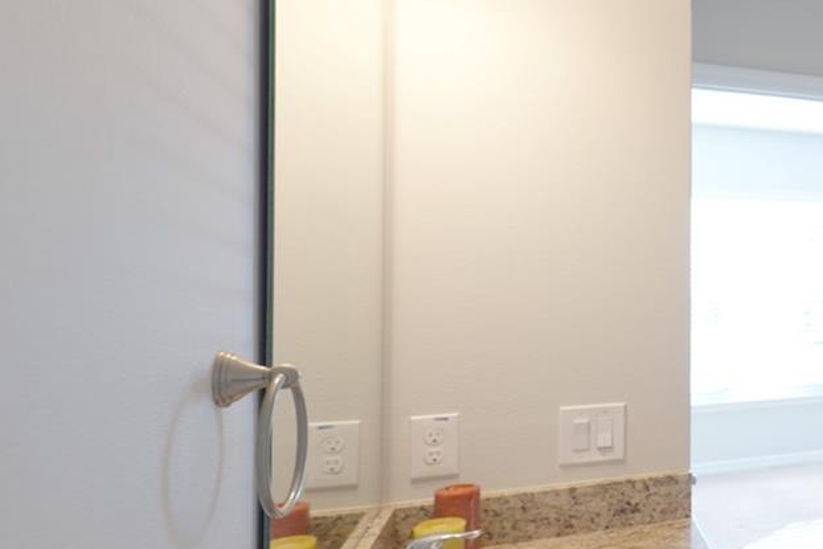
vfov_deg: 36.9
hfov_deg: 37.0
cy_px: 273
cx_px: 1036
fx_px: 823
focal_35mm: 36
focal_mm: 14
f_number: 4
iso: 250
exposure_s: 1/50
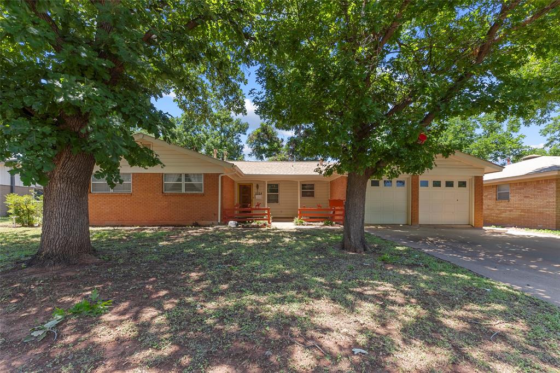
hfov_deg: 100.4
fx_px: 233
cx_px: 280
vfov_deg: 77.3
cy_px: 186
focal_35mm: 15
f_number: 8
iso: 50
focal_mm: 10
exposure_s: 1/5
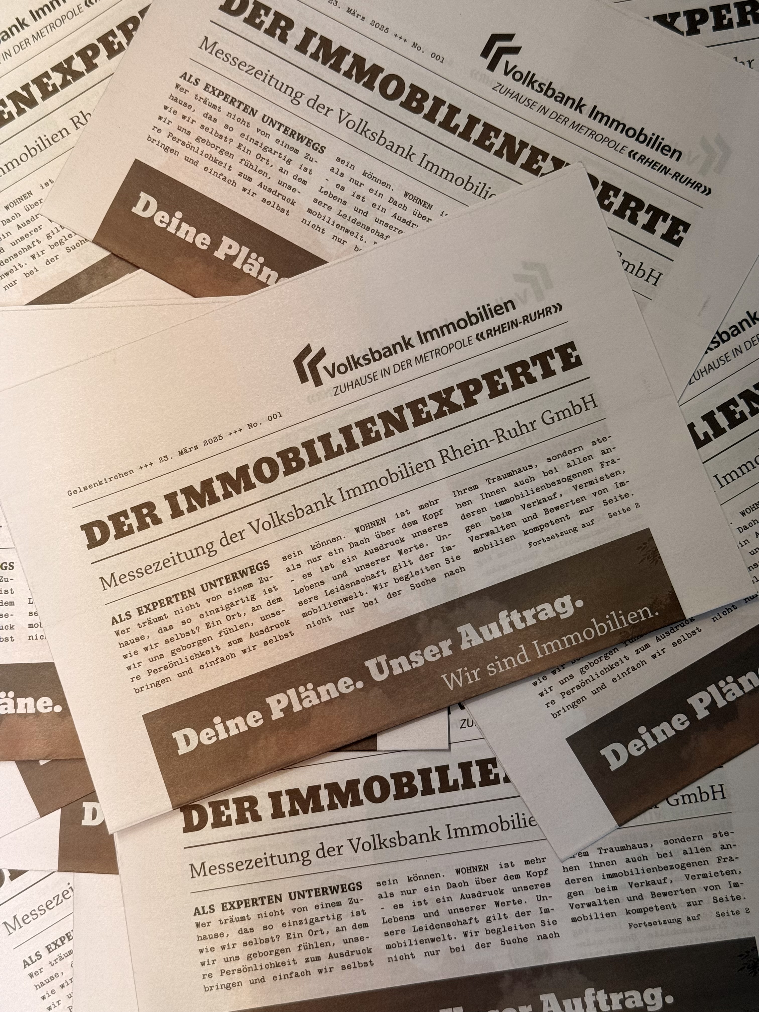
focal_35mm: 48
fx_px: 1403
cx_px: 380
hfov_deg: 30.3
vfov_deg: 39.7
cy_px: 506
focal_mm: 6.76
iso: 80
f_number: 1.78
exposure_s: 1/81
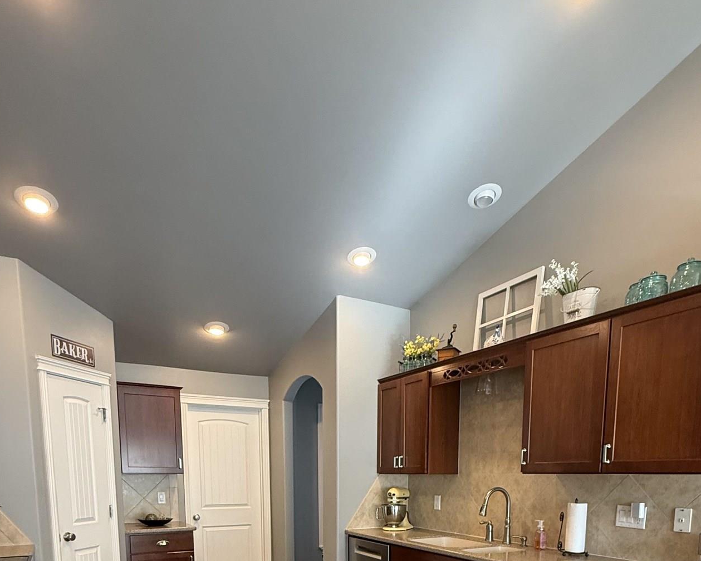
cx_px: 357
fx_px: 519
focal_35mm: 25
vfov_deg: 48.1
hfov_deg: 68.1
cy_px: 547
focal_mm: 2.22
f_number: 2.2
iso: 320
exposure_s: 1/60
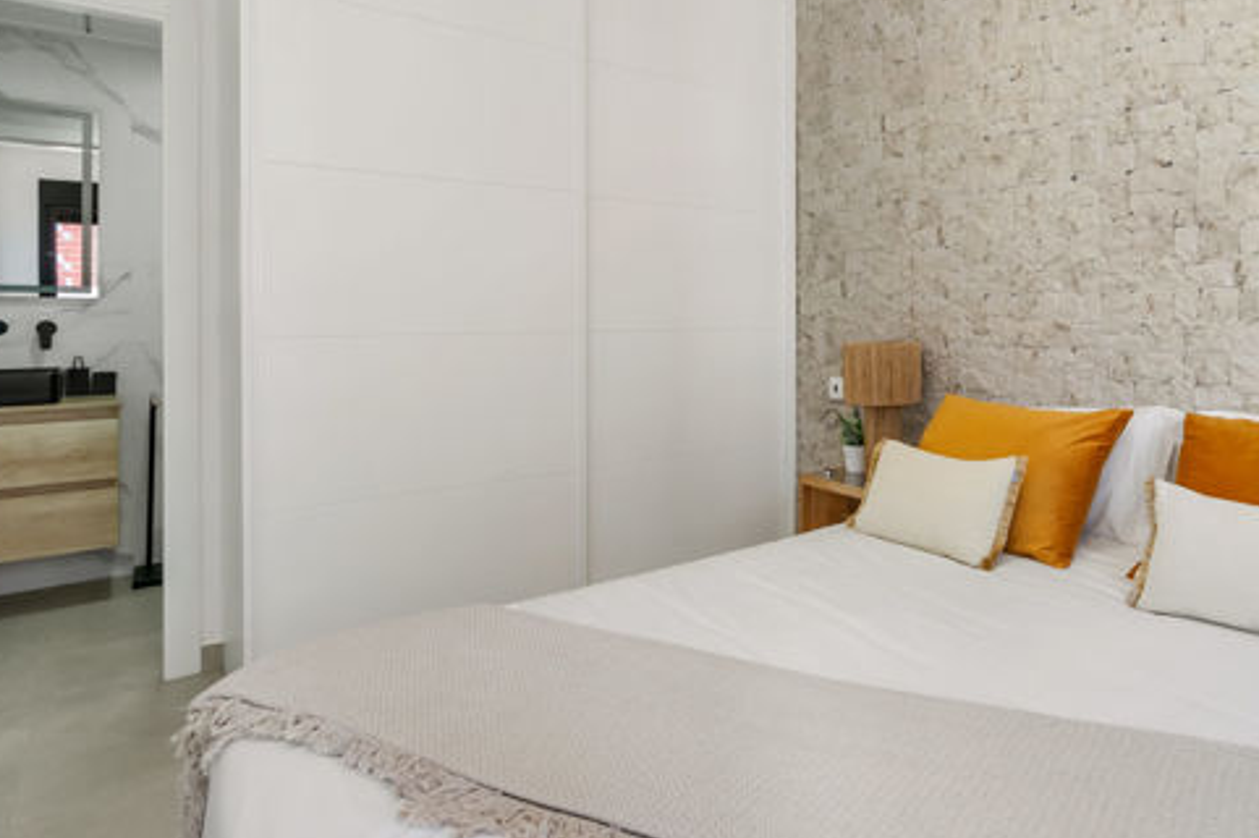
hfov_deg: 74.4
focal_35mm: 22
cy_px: 385
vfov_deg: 57.1
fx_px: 769
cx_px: 904
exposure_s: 1/10
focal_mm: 10
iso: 320
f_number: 8
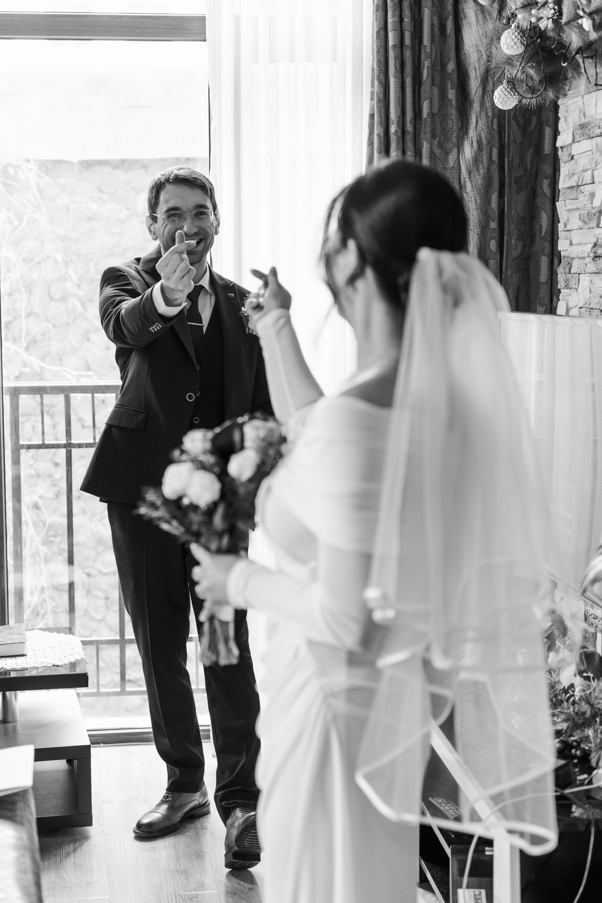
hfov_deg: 22.3
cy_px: 452
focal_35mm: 61
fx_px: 1530
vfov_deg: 32.9
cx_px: 301
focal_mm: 61
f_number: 2.8
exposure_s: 1/60
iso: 320
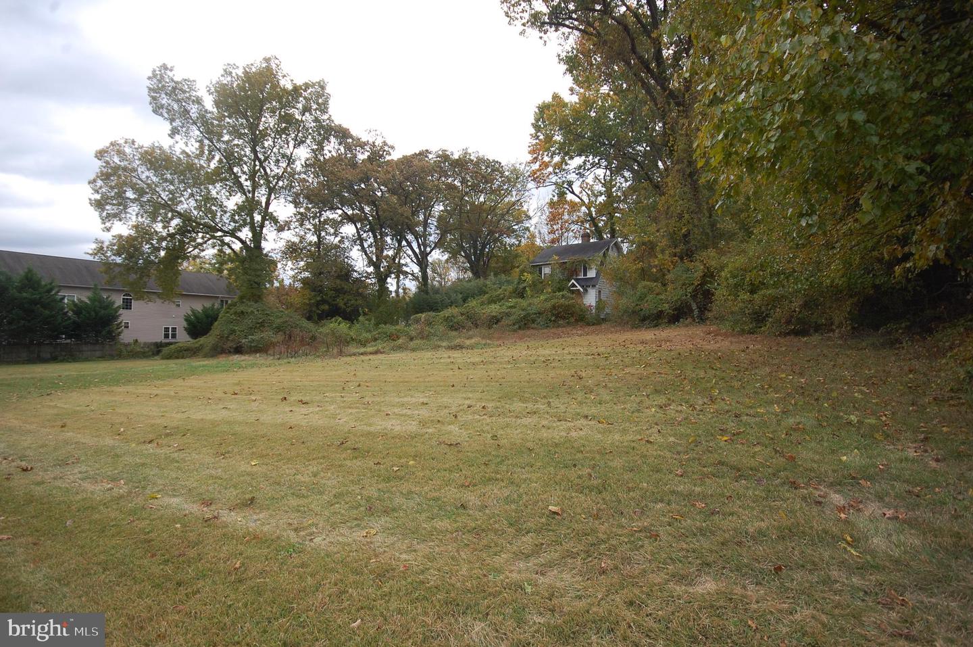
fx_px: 445
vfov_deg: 71.9
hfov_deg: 95.0
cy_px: 324
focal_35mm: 16
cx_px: 486
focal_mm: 11
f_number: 6.3
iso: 200
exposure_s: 1/160
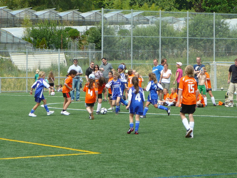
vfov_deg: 10.0
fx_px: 1013
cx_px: 118
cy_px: 89
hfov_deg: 13.3
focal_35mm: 148
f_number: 4
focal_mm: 22
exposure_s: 1/400
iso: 80
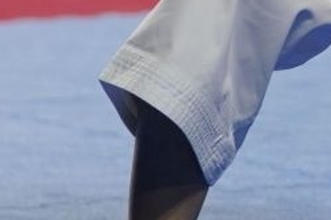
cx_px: 719
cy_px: -281
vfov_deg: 1.8
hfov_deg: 2.8
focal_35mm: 740
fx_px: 6799
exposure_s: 1/500
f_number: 2.8
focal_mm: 102
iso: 320
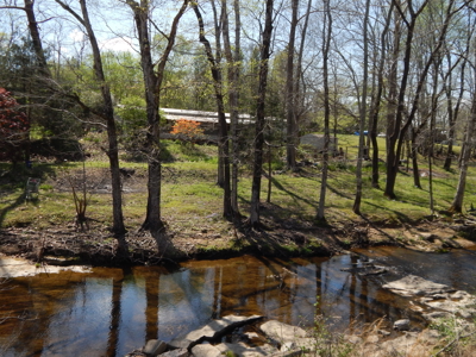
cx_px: 238
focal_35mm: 31
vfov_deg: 45.4
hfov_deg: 58.4
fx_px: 426
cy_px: 178
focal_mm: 5.6
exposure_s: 1/1500
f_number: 3.2
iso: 200
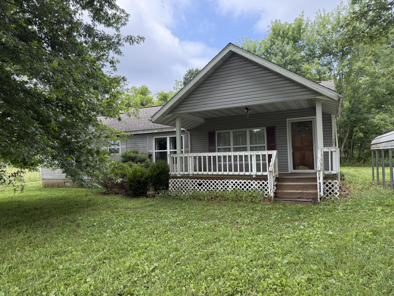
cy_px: 148
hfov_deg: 71.6
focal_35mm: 24
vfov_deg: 56.8
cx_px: 197
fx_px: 273
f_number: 1.78
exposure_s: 1/788
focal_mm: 6.76
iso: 100
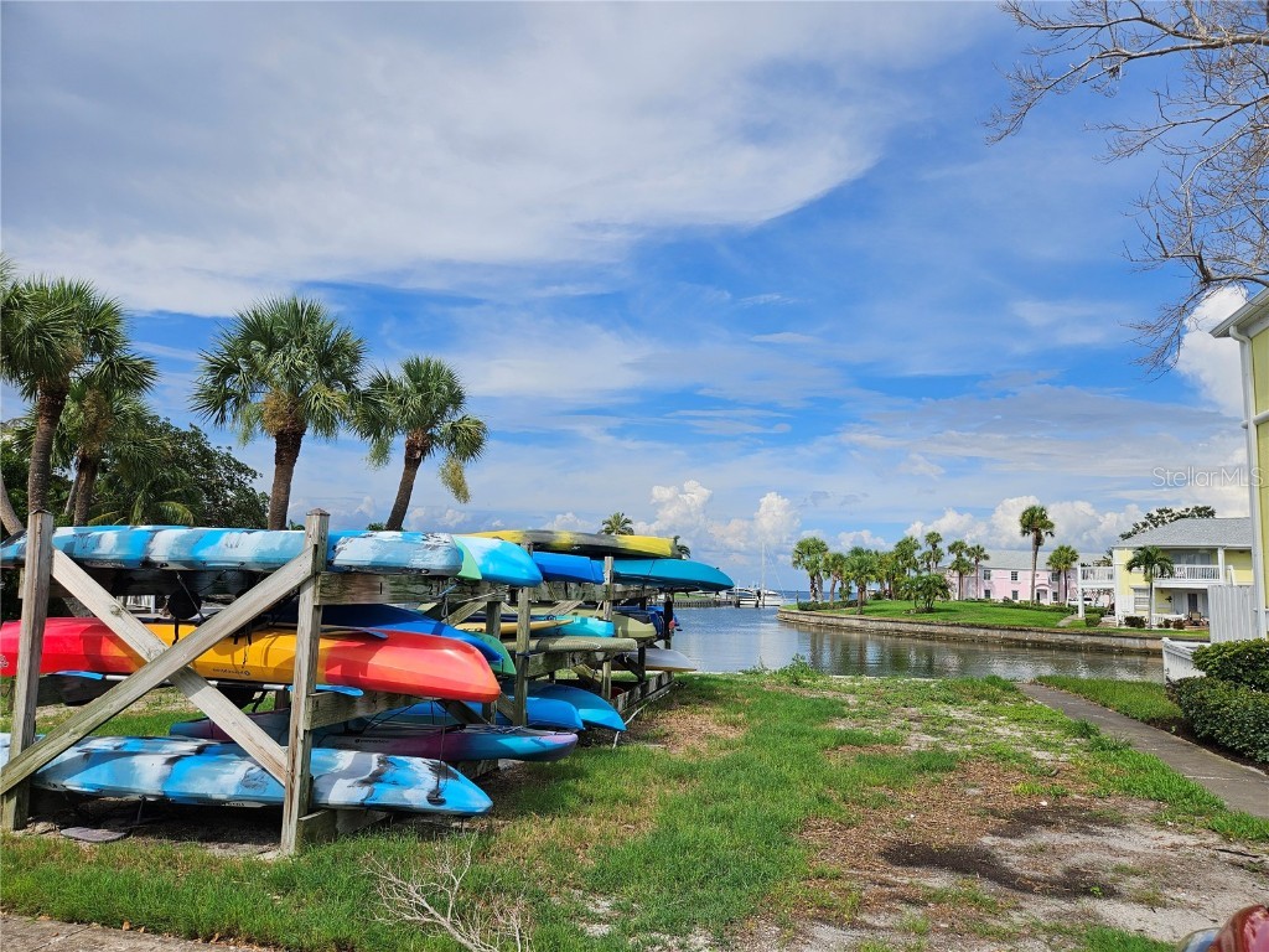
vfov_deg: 58.9
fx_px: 843
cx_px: 634
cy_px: 476
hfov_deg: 73.9
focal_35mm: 23
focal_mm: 5.4
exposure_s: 1/2701
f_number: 1.8
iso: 25
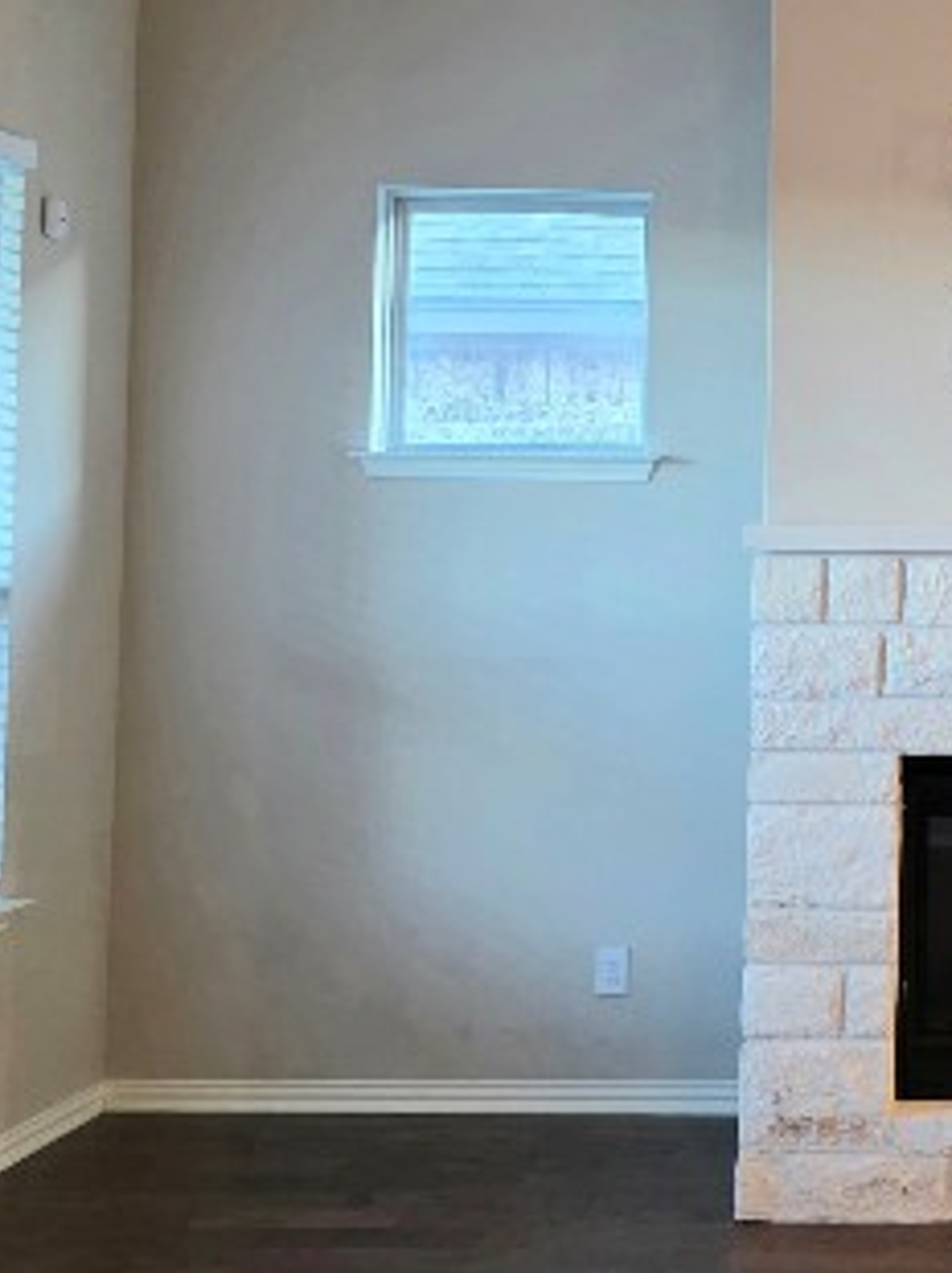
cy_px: 427
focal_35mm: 57
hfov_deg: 23.4
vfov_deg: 33.5
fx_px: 2093
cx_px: 1141
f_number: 1.7
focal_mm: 6.3
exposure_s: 1/120
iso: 640
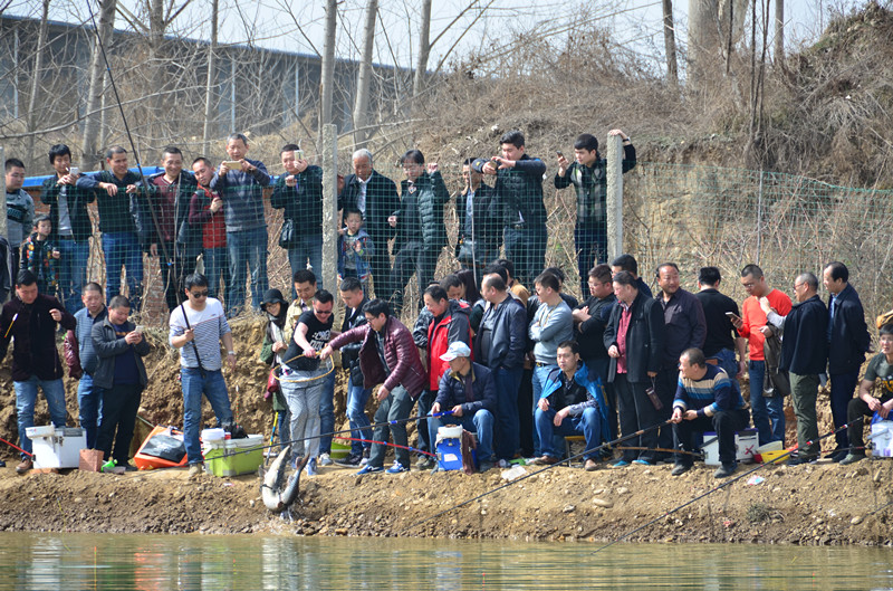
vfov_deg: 4.6
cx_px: 446
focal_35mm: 300
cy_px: 296
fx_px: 7423
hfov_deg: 6.9
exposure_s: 1/200
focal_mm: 200
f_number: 7.1
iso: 100
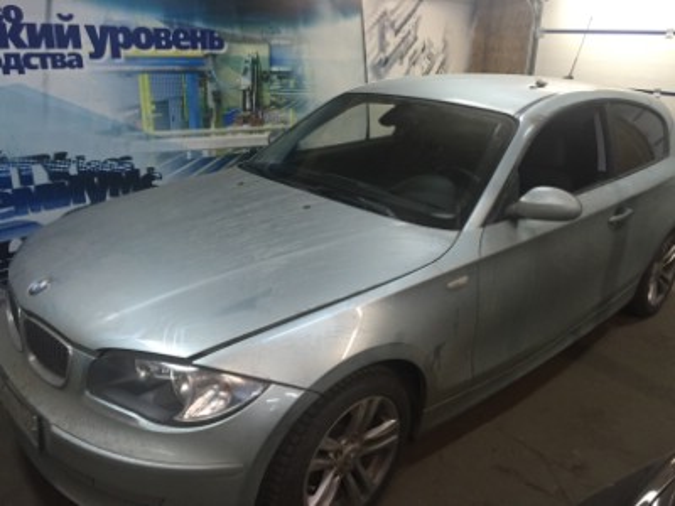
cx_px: 338
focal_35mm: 29
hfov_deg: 61.7
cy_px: 253
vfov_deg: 48.2
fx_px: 565
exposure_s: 1/33
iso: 200
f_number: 2.2
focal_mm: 4.15
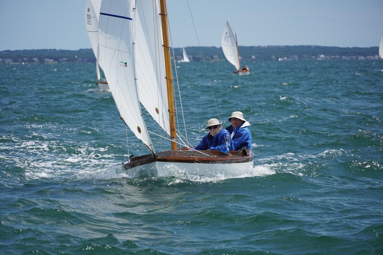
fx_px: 2154
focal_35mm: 202
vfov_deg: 6.8
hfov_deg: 10.2
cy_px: 128
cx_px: 192
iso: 200
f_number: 5.6
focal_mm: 135
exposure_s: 1/1250
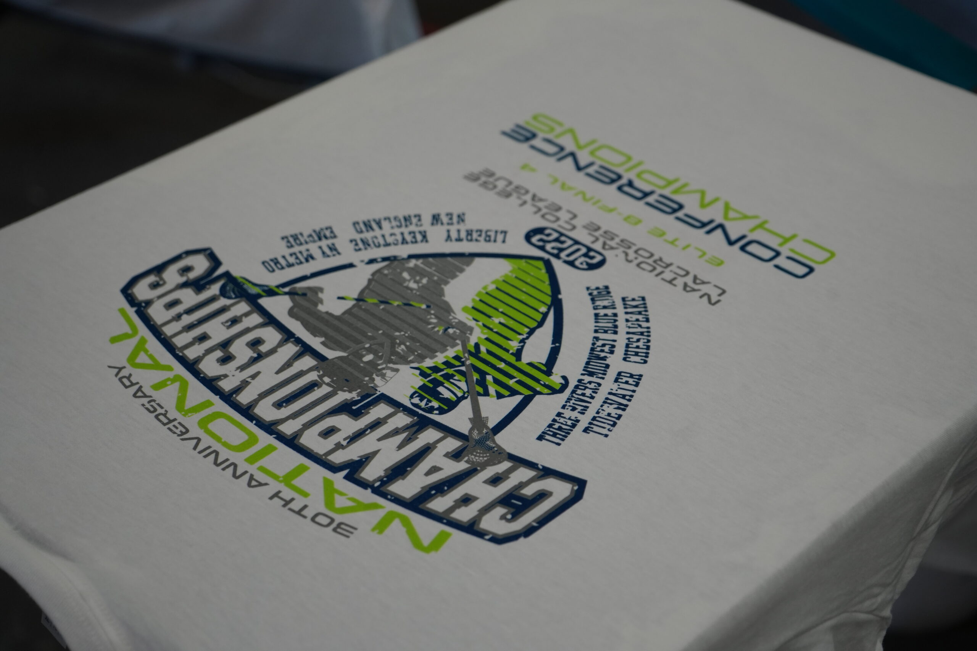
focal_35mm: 62
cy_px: 326
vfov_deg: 21.9
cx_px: 488
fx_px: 1683
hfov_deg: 32.4
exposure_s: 1/160
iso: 1250
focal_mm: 62
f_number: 5.6
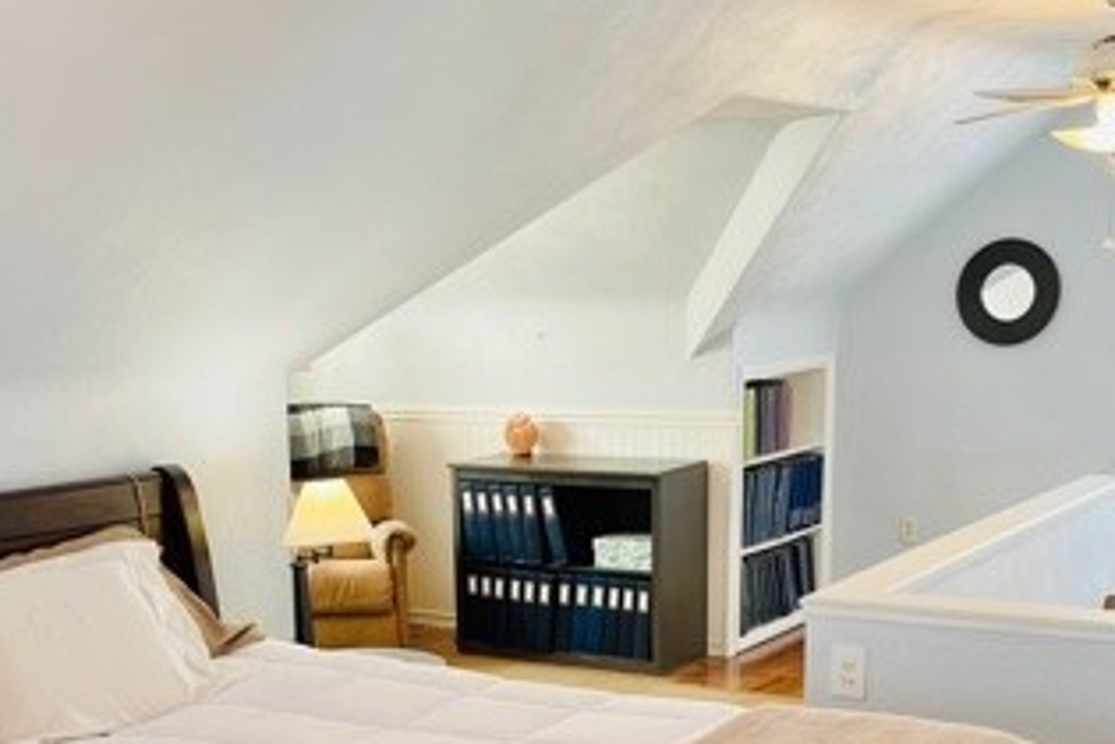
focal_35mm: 55
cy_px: 716
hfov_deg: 36.1
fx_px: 1703
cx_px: 435
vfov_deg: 23.7
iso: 80
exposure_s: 1/120
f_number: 1.6
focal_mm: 5.1
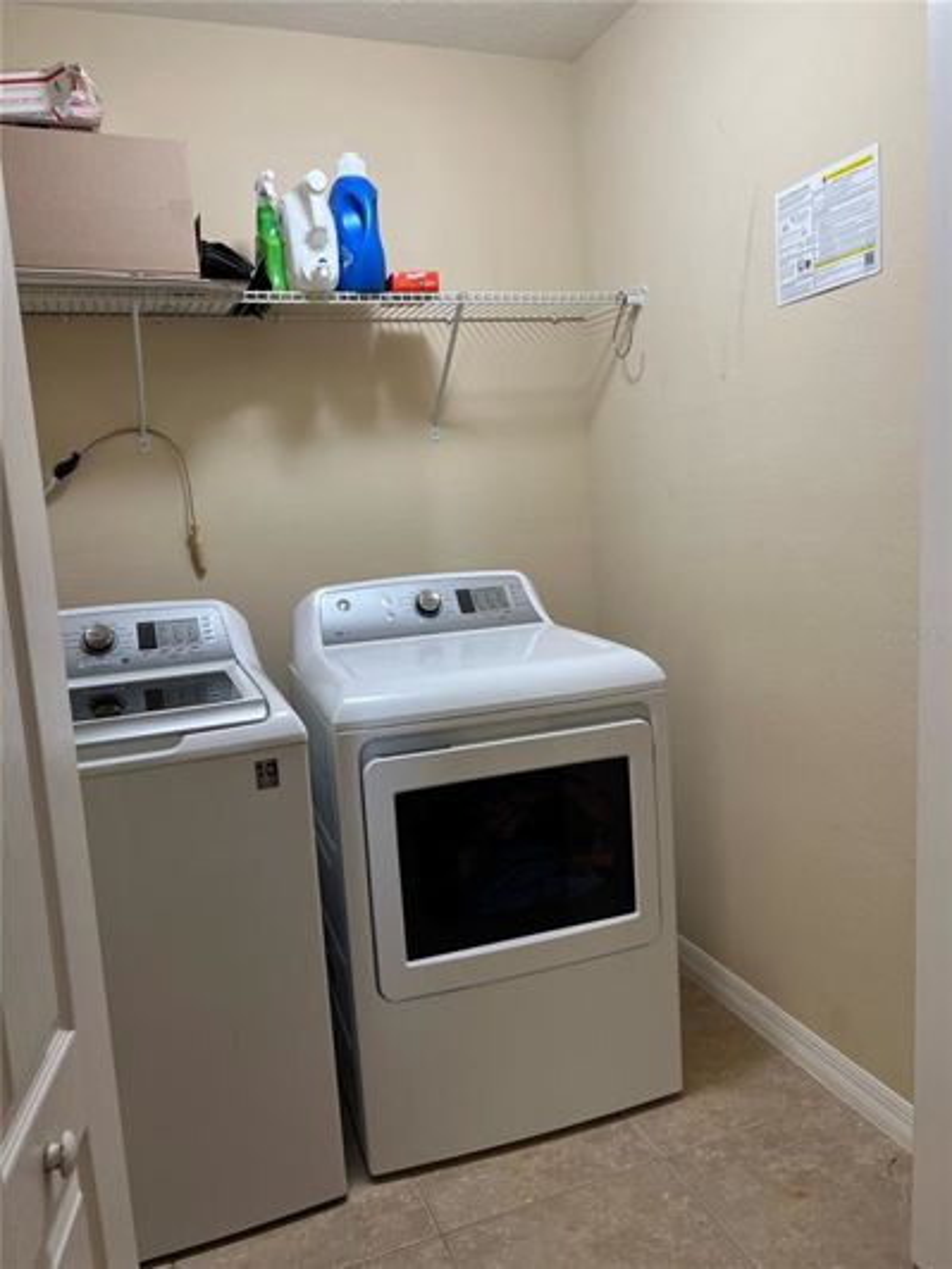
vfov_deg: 67.3
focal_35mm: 26
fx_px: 953
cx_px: 476
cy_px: 634
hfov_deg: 53.1
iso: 125
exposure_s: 1/60
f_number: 1.5
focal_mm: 5.7
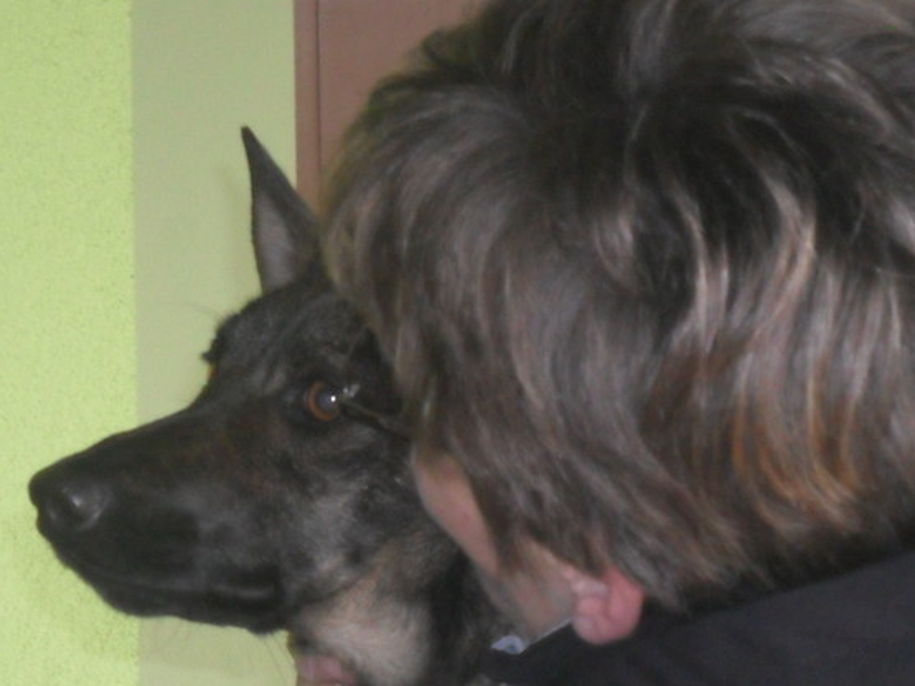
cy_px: 569
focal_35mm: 216
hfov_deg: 9.2
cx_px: 341
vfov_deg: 6.9
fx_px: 5708
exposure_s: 1/60
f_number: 5.4
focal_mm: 21
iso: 400
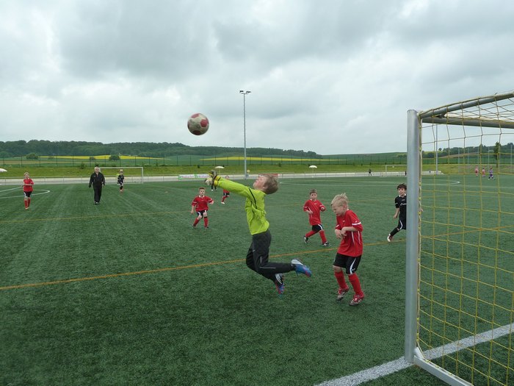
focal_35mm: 25
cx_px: 257
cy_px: 193
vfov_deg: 54.9
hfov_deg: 69.4
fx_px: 371
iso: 125
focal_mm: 4.1
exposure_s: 1/320
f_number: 4
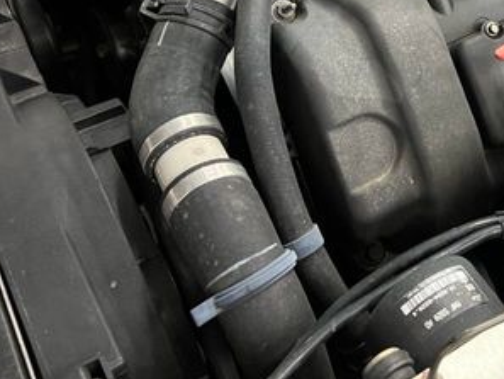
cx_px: 462
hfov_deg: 32.5
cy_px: -15
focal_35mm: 56
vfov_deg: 24.7
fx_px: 816
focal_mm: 5.7
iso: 400
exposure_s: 1/40
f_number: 1.5
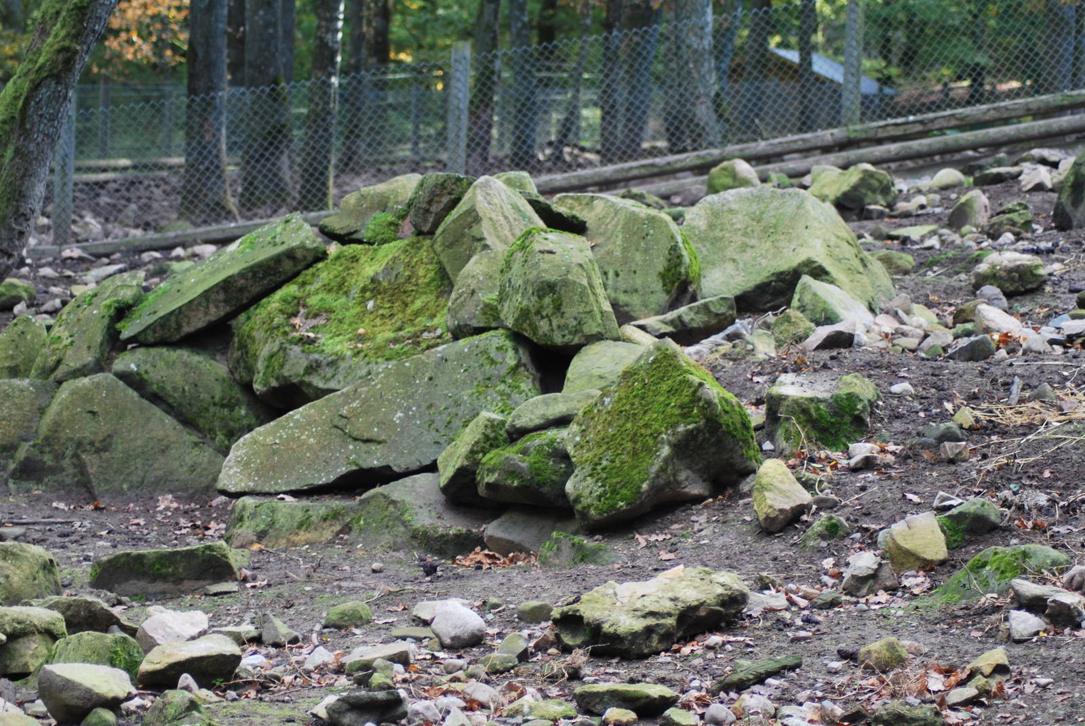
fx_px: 3168
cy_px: 363
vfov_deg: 13.1
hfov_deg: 19.4
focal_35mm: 105
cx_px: 542
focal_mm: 70
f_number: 4
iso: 250
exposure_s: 1/125
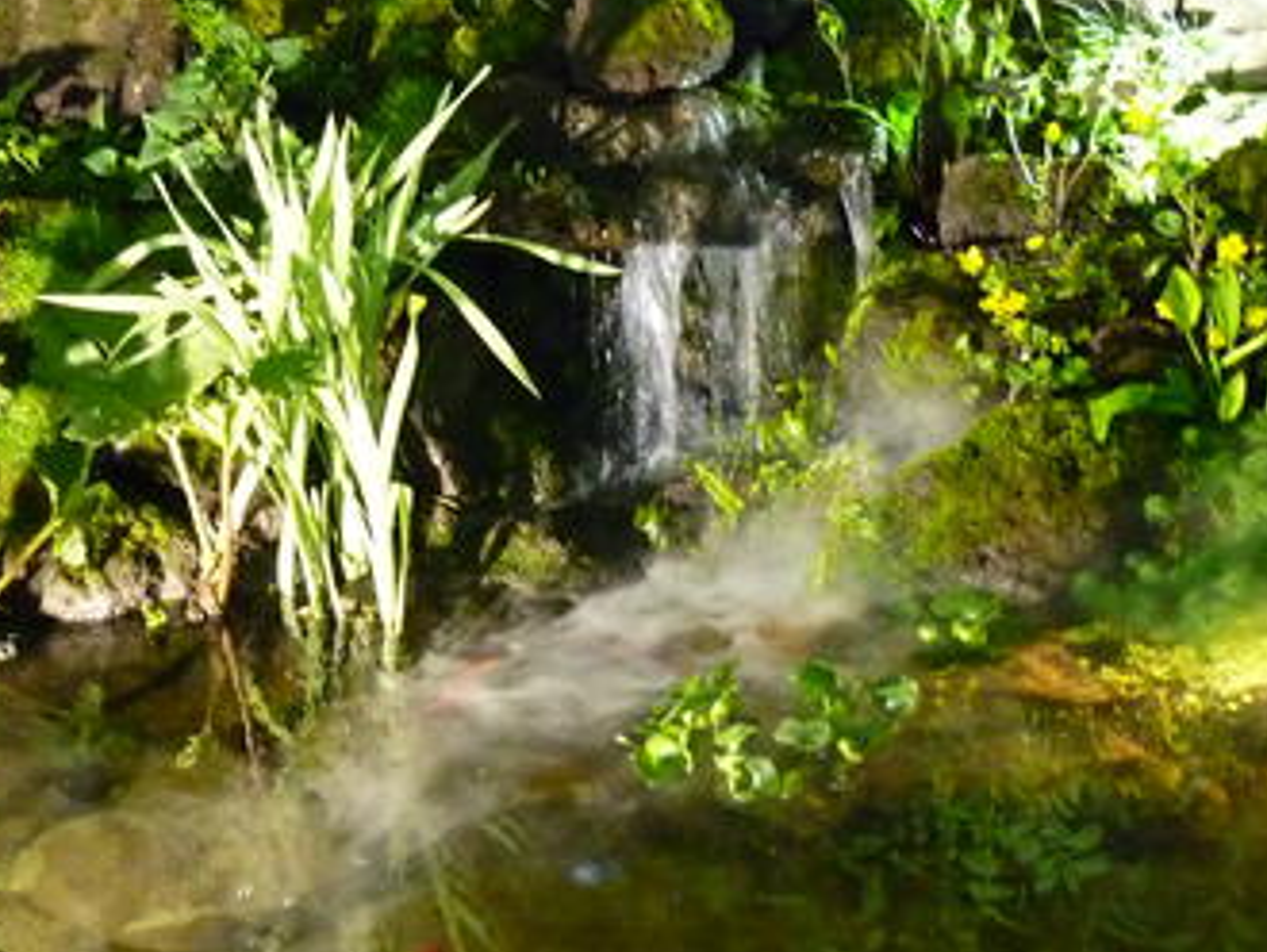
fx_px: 2344
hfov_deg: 30.1
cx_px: 438
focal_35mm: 64
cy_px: 461
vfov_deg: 23.0
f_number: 2.8
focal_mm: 5.5
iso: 800
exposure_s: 1/25
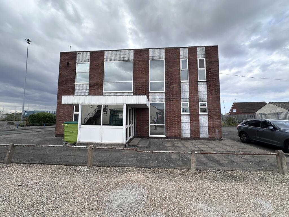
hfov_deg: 102.1
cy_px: 108
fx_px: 117
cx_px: 144
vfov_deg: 85.7
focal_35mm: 14
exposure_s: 1/564
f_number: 2.2
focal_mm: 2.22
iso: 40
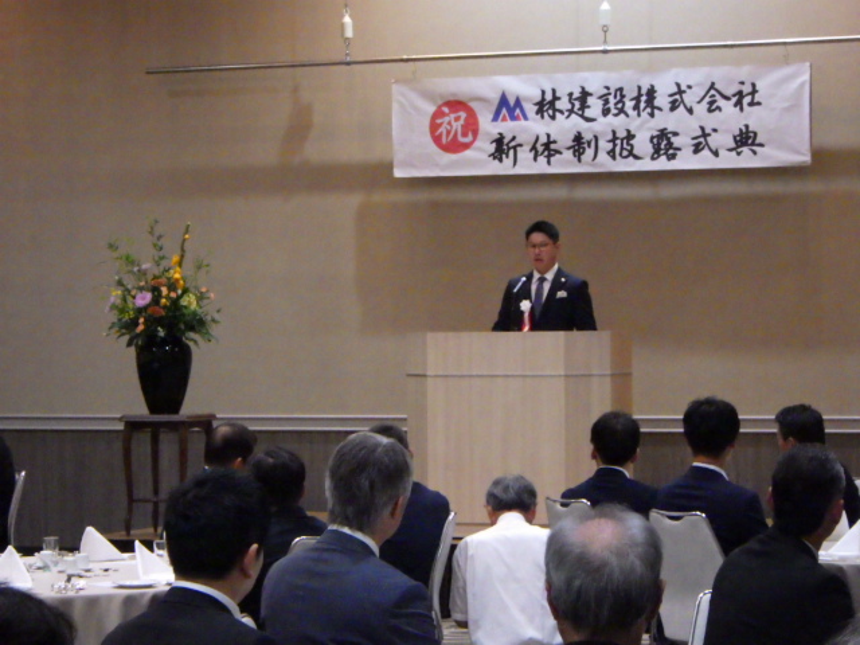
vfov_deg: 12.9
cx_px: 430
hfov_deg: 17.1
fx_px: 2857
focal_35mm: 115
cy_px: 322
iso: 1250
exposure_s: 1/100
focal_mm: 20.6
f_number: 5.2
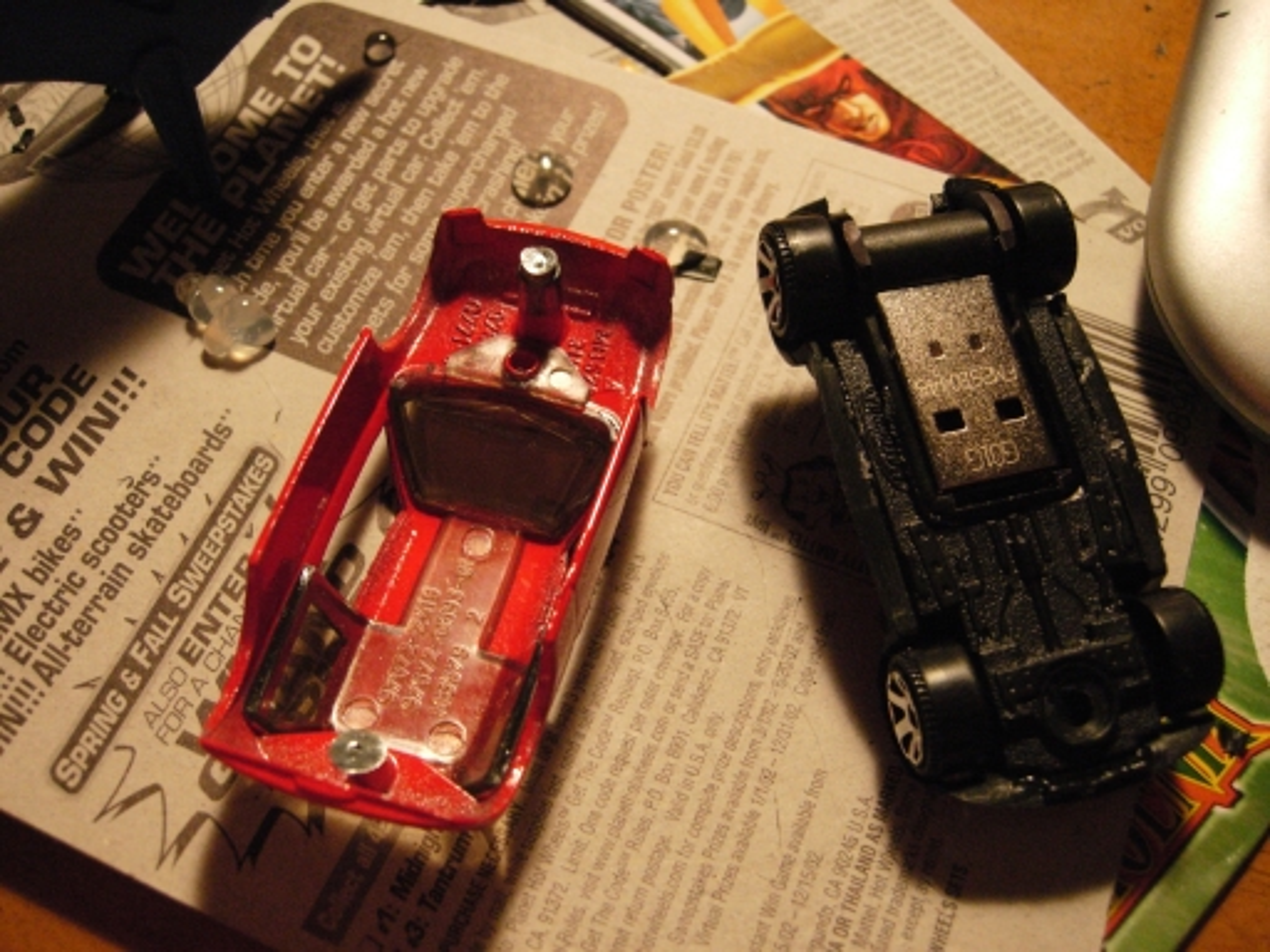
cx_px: 635
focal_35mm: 36
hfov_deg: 51.4
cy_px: 476
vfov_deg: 39.7
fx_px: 1321
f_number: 3.4
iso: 400
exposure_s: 1/117
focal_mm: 7.5
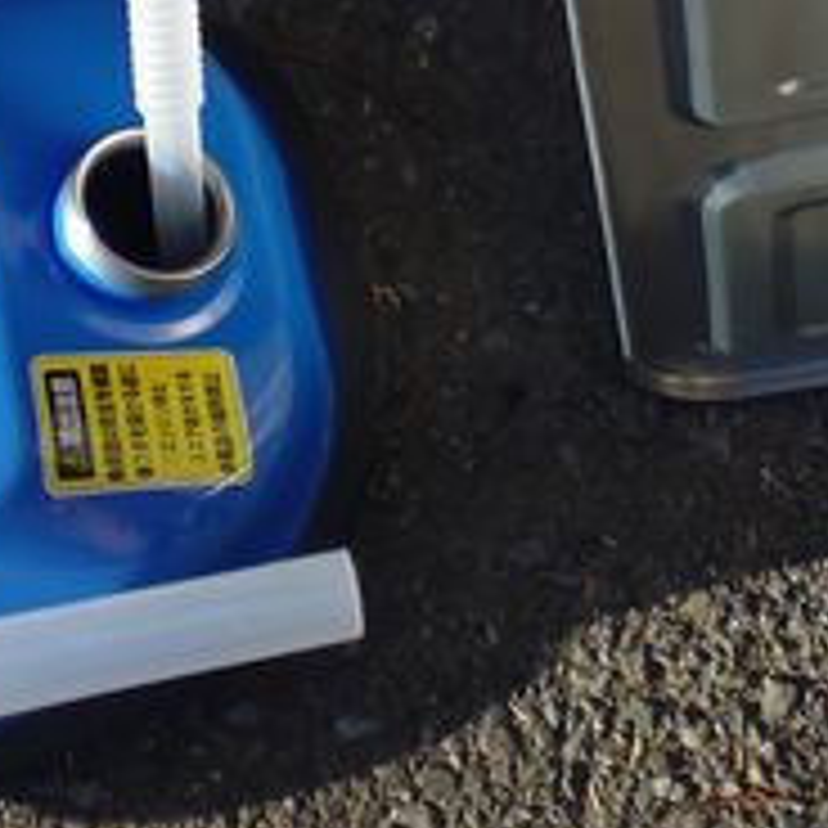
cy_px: -166
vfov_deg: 17.9
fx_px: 2490
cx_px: 652
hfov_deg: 18.7
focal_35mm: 92
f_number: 9
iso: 100
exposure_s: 1/100
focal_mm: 4.3
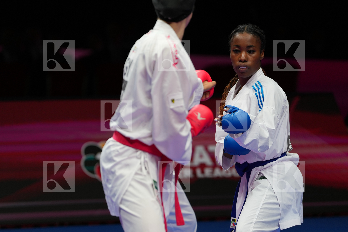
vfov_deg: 4.6
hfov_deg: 6.9
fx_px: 2899
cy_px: 116
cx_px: 174
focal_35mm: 300
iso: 400
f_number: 2.8
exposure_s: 1/1000
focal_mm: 200
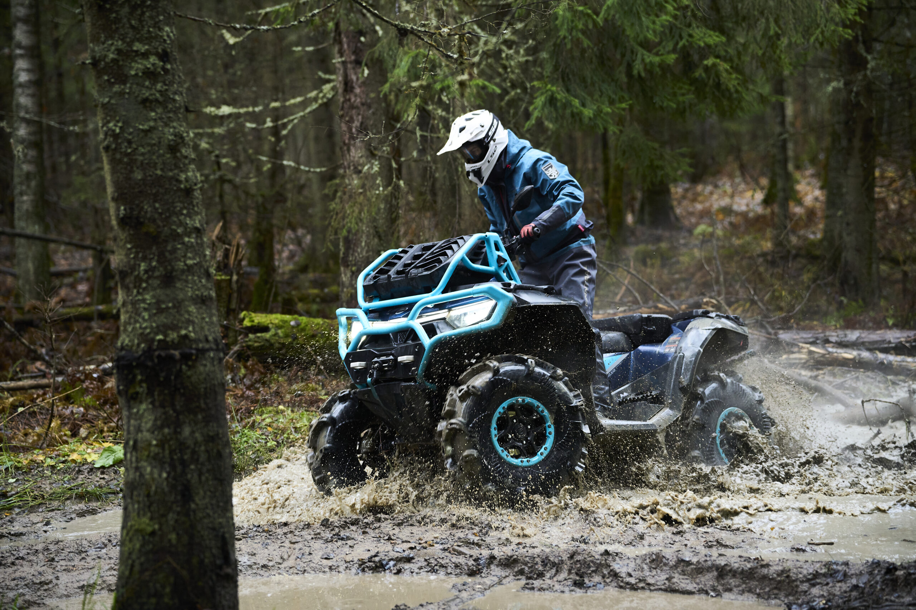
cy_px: 305
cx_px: 458
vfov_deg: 15.9
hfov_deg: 23.6
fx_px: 2188
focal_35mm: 86
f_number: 2.8
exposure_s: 1/500
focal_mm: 86
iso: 2000
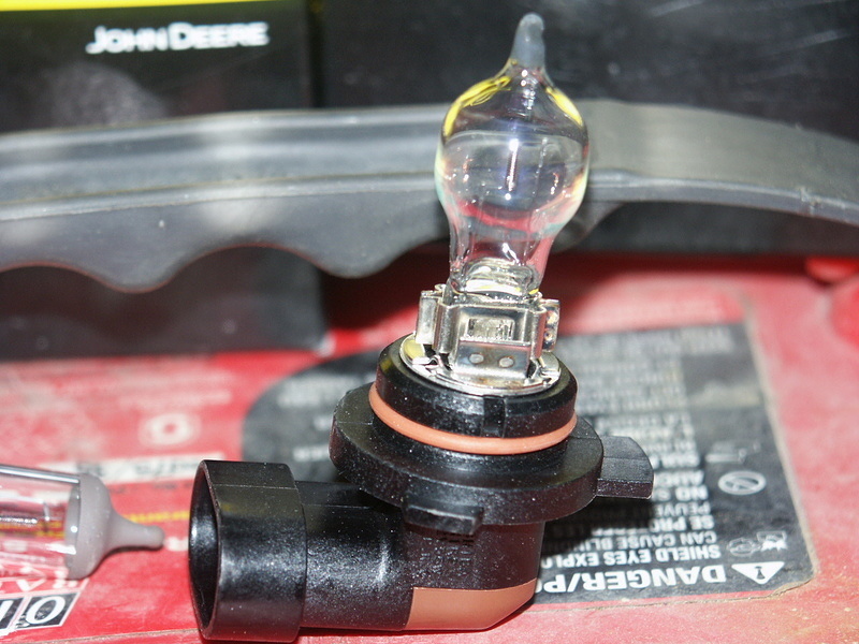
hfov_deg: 11.0
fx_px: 4442
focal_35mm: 179
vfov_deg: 8.3
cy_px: 322
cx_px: 430
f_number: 3.5
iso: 100
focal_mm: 45.24
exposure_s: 1/180
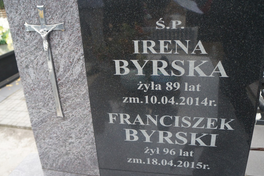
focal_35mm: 33
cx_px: 123
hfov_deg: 57.9
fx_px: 239
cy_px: 99
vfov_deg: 40.3
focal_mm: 19
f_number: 4
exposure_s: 1/60
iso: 640
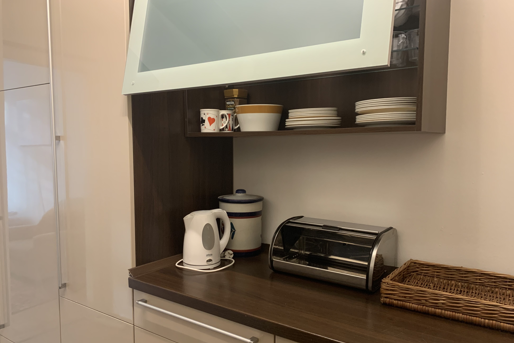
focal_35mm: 28
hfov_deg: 65.5
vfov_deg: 46.3
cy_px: 190
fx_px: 400
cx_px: 252
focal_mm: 4.25
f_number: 1.8
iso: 320
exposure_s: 1/50
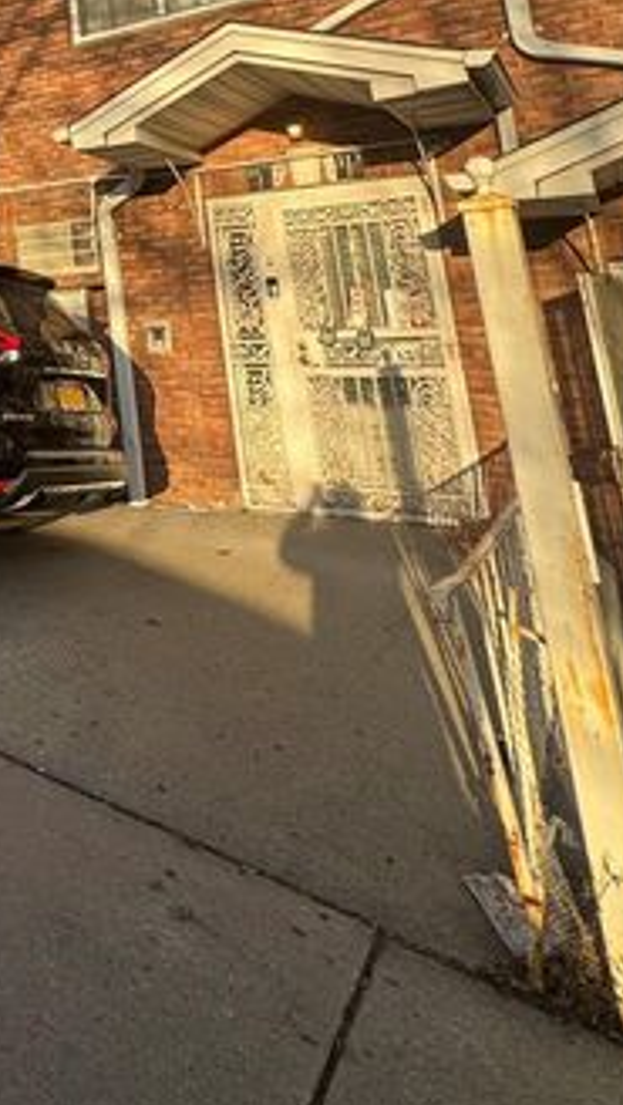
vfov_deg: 55.7
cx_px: -209
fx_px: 909
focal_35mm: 31
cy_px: 147
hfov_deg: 29.5
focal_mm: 2.22
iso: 40
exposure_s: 1/756
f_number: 2.2
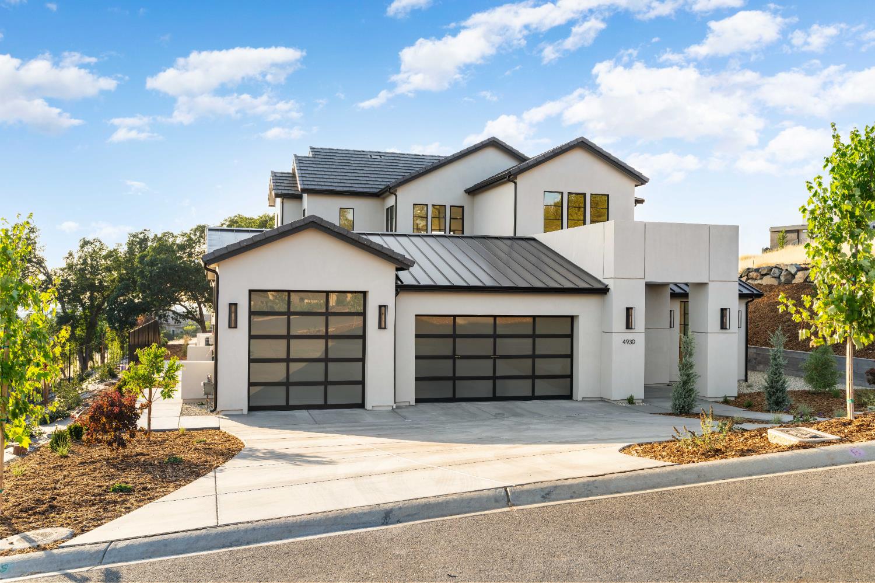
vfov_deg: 41.1
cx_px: 438
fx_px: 777
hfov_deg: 58.7
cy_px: 292
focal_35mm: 32
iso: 320
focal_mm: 32
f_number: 6.3
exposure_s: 1/20
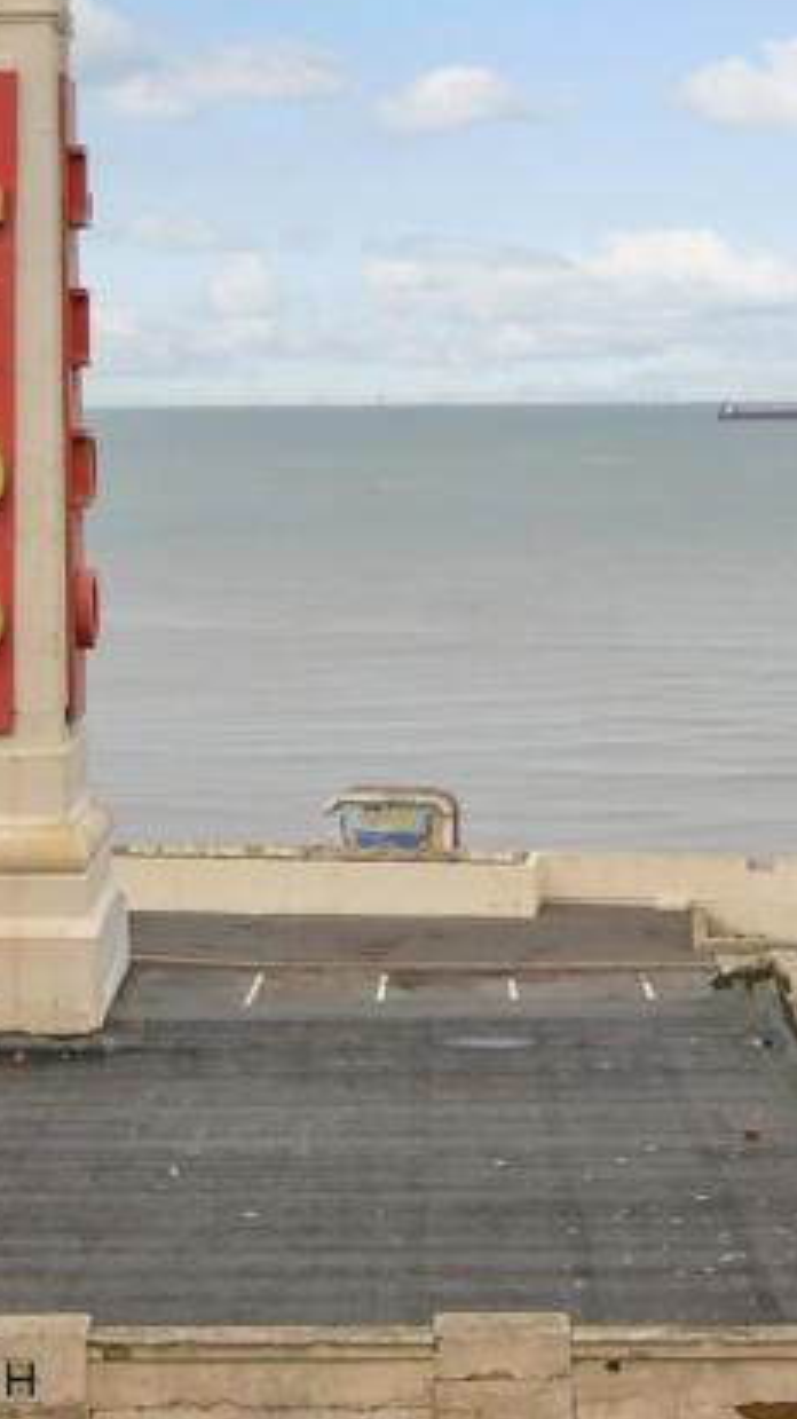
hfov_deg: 15.5
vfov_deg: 27.0
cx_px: 416
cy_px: 459
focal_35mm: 78
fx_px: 2933
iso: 800
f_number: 9
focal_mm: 20
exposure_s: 1/800
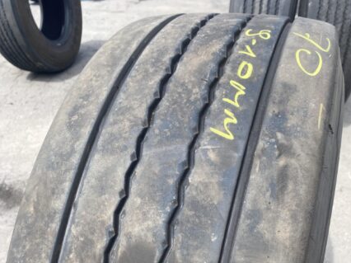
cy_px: 235
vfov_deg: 38.0
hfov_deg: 52.7
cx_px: 176
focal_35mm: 35
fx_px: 355
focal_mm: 4.25
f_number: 1.8
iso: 32
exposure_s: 1/1093
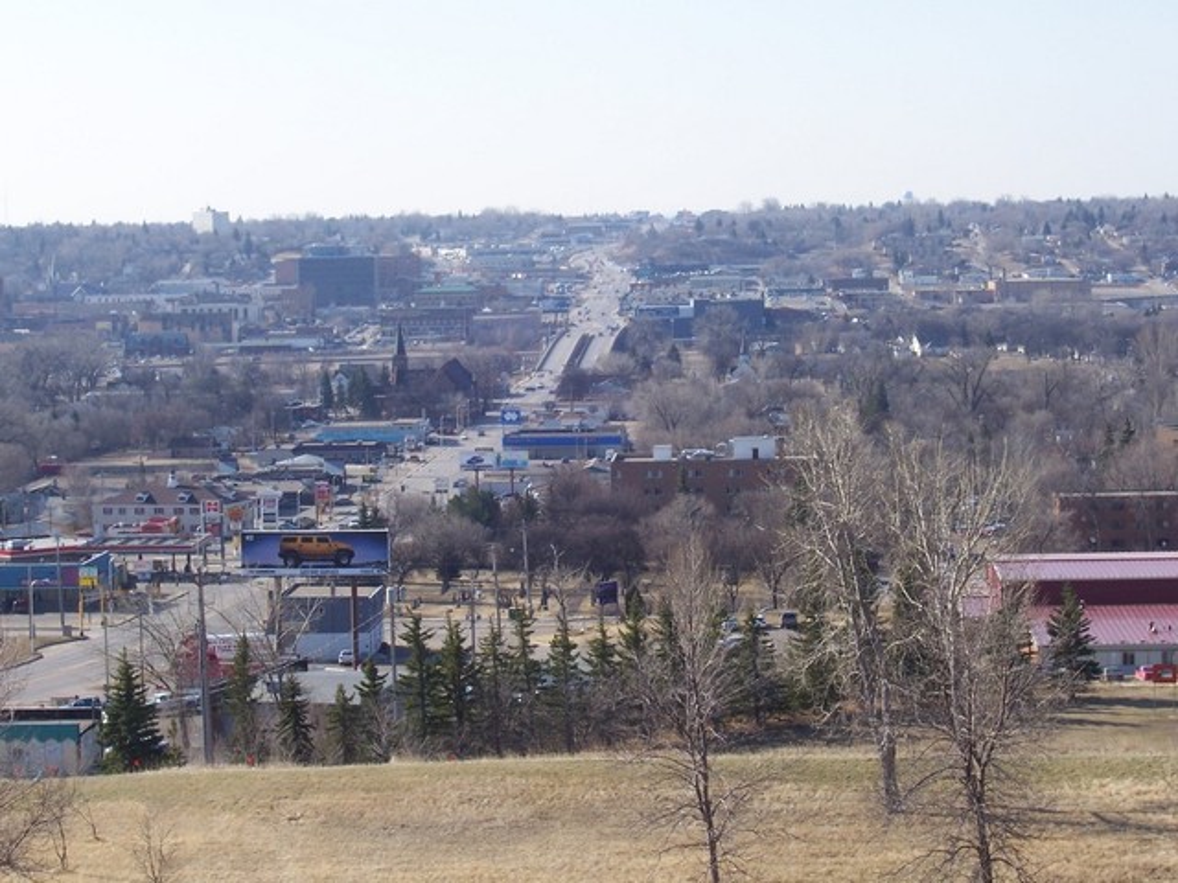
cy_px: 442
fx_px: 3471
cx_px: 589
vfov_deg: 14.5
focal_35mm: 102
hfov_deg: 19.3
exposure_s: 1/125
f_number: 9.5
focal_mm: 16.8
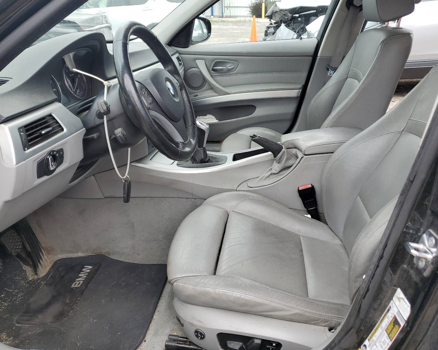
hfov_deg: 62.2
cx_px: 227
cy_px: 169
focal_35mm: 28
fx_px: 363
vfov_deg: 51.5
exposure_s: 1/333
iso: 50
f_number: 1.5
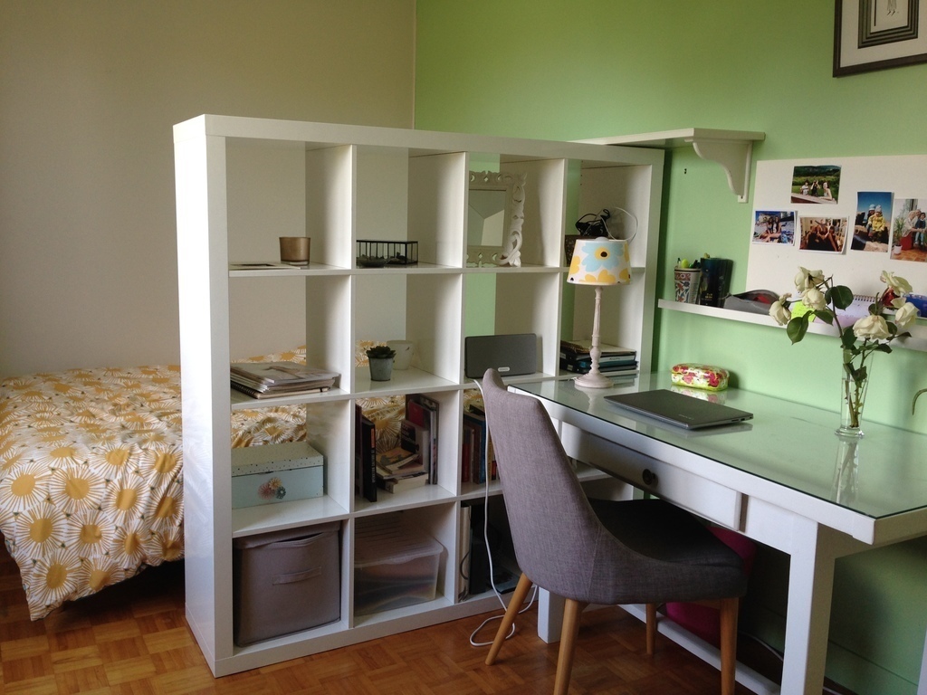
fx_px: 884
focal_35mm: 33
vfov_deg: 42.9
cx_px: 464
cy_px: 348
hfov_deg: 55.4
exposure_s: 1/30
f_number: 2.4
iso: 50
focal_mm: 4.12
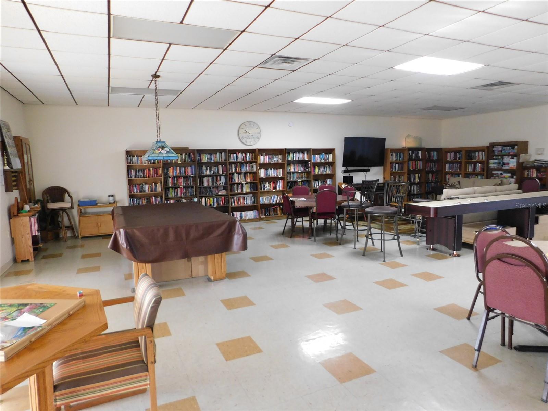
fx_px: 364
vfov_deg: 58.9
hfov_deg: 73.9
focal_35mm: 23
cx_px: 274
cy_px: 206
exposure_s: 1/30
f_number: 3
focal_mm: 4
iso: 320
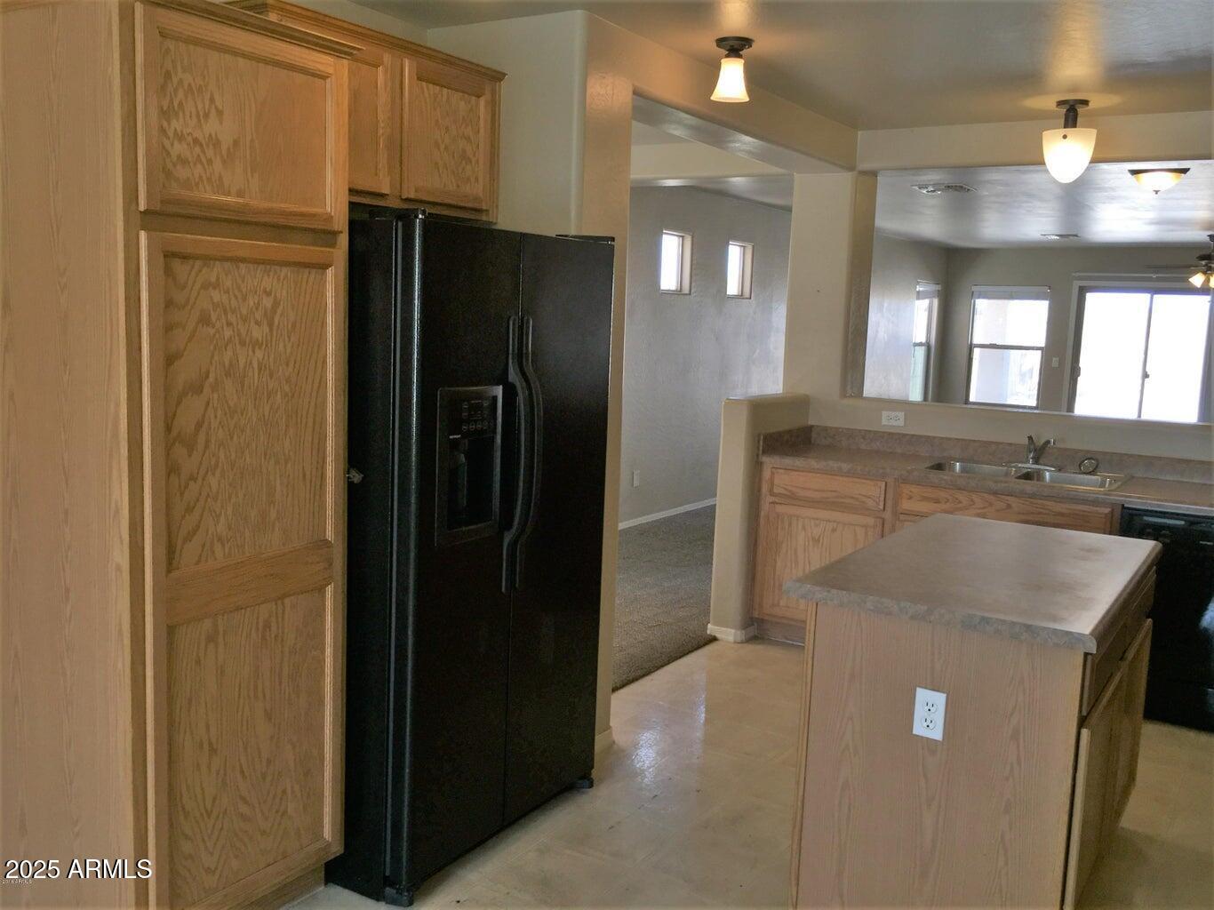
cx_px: 607
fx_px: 1017
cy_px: 455
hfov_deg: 61.7
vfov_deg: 48.2
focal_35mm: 29
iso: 32
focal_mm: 4.15
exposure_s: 1/51
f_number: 2.2
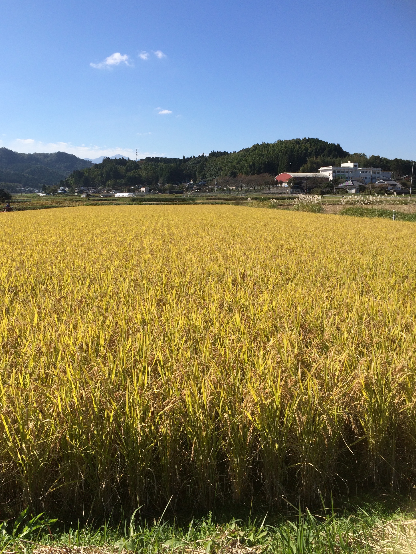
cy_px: 281
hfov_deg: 45.4
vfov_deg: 58.3
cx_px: 199
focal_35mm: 31
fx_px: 497
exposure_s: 1/2283
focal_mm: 4.15
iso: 32
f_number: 2.2
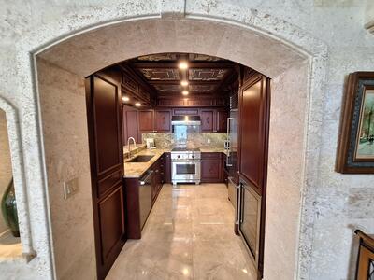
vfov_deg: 89.9
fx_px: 140
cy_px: 140
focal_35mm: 13
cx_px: 187
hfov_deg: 106.2
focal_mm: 1.74
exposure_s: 1/40
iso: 160
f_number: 2.2
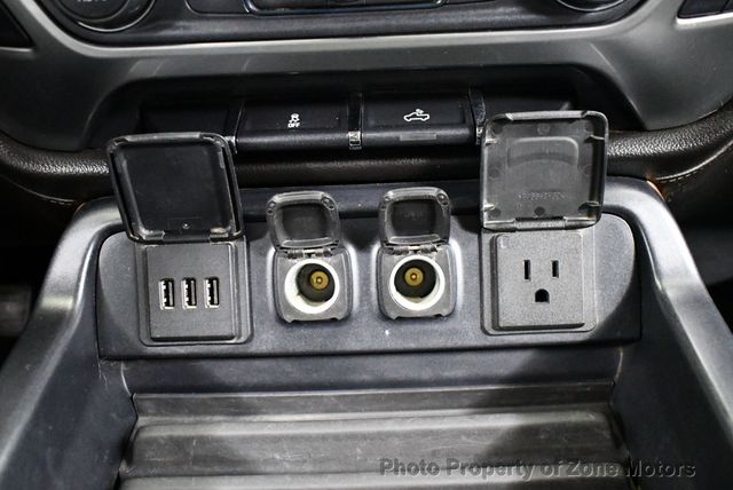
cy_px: 245
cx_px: 366
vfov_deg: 36.9
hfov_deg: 53.1
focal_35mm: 36
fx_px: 734
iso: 10000
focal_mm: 18
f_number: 3.5
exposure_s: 1/60
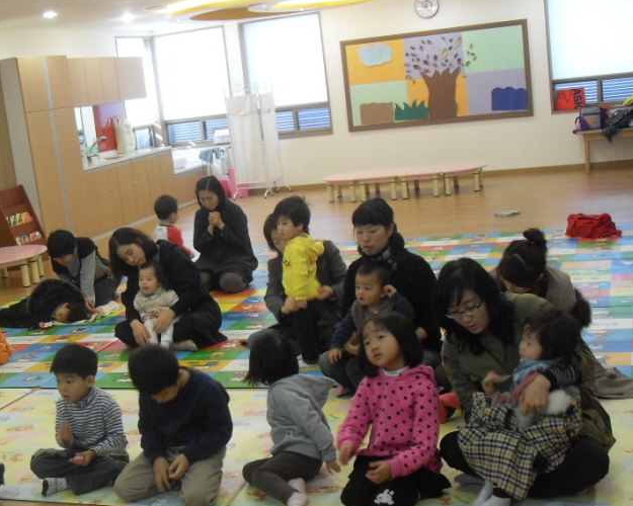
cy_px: 304
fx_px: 974
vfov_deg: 29.1
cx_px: 228
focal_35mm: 52
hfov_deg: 35.7
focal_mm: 6.3
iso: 200
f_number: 2.8
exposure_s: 1/30
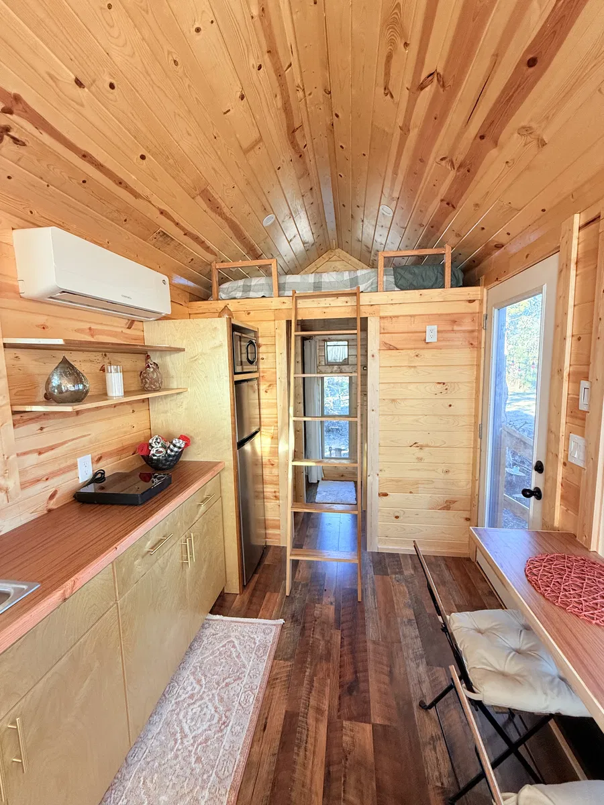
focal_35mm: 14
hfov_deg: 85.7
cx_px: 302
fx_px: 326
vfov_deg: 102.1
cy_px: 402
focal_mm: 2.22
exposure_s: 1/99
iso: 200
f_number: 2.2
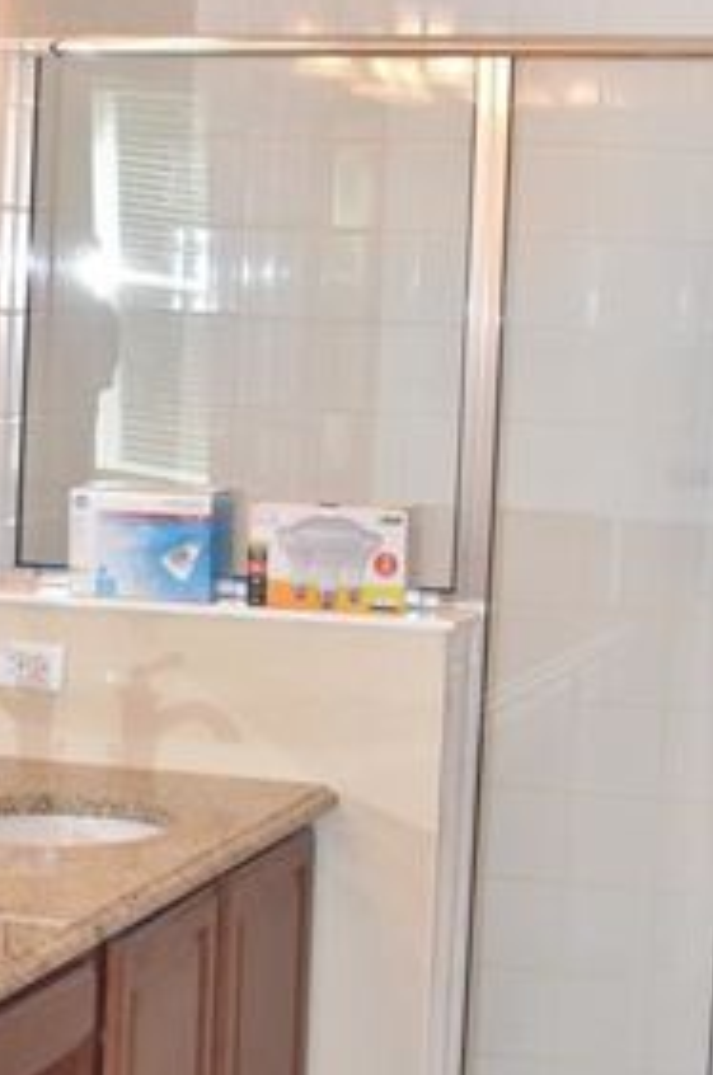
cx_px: 109
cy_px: 477
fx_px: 2950
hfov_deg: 13.7
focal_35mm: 99
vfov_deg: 20.6
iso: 400
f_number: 4
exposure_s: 1/125
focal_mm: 35
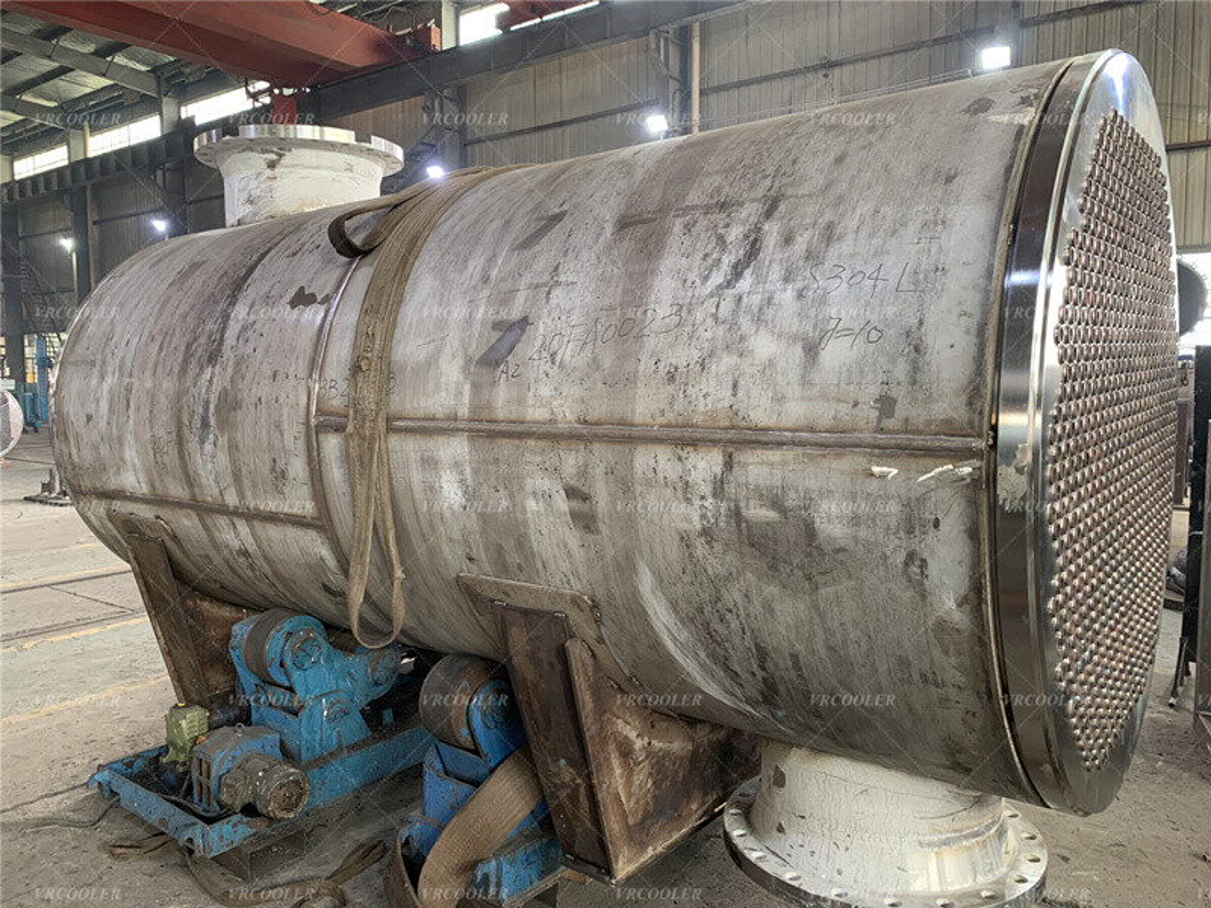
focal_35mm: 26
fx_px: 910
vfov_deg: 53.1
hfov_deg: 67.3
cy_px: 454
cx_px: 606
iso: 200
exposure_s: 1/60
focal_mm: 4.25
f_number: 1.8
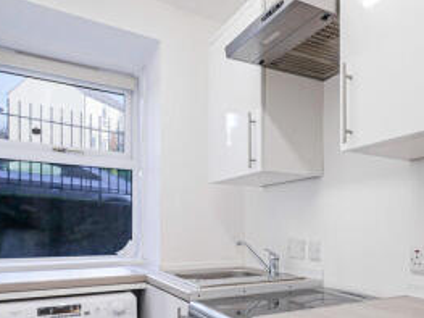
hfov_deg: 54.9
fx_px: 380
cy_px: 236
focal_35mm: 31
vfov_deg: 44.0
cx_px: 330
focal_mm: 7
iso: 400
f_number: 4
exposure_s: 1/60
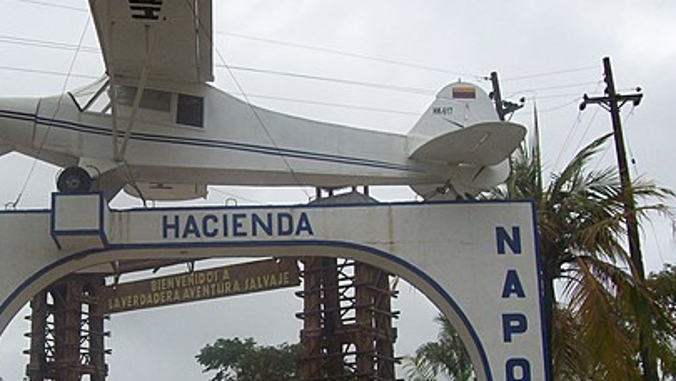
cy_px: 267
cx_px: 164
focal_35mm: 62
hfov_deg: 33.1
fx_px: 1112
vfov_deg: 19.3
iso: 80
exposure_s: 1/397
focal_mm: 6
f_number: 4.8
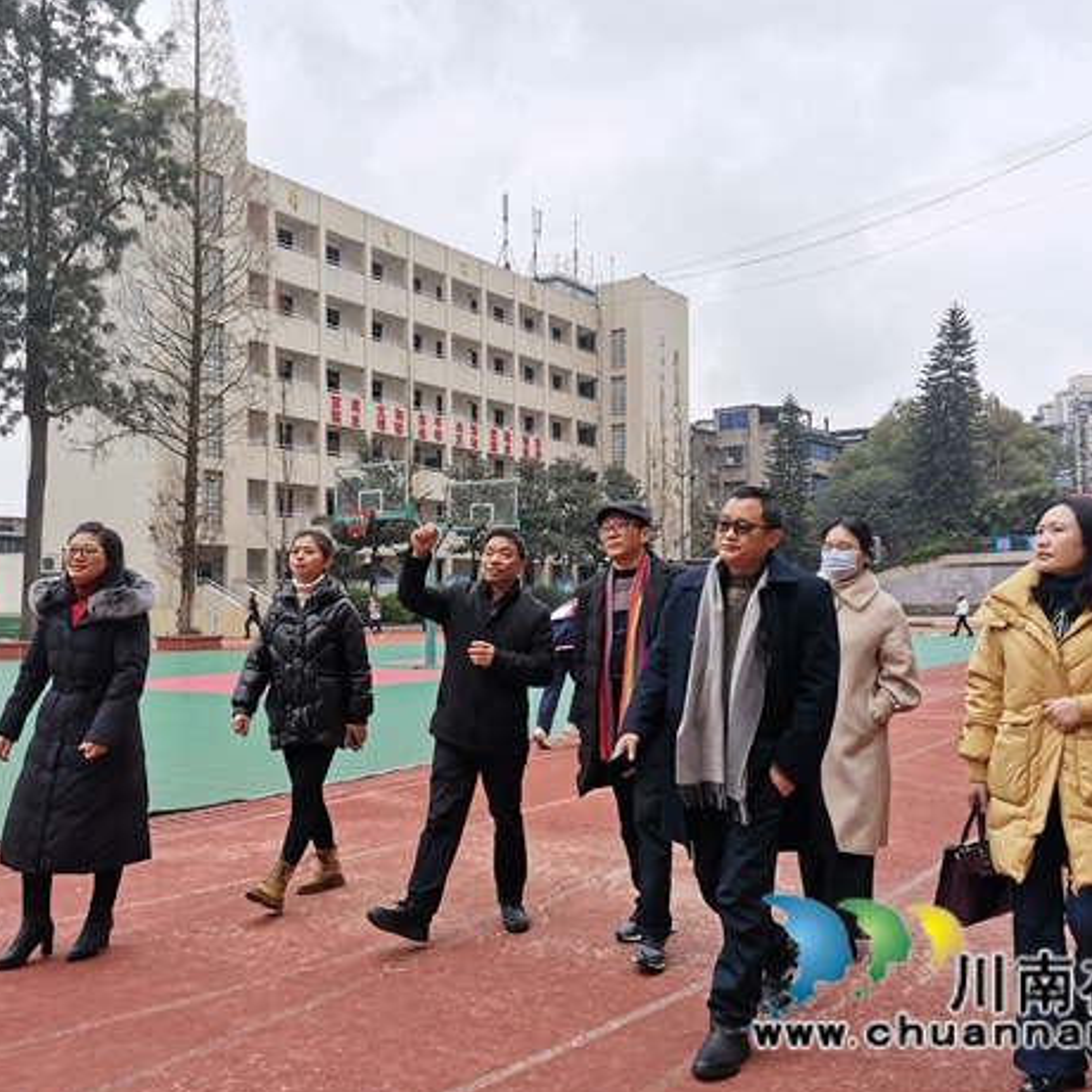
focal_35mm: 32
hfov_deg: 51.1
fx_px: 1142
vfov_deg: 51.1
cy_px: 555
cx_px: 513
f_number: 1.8
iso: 50
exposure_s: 1/221
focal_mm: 4.75
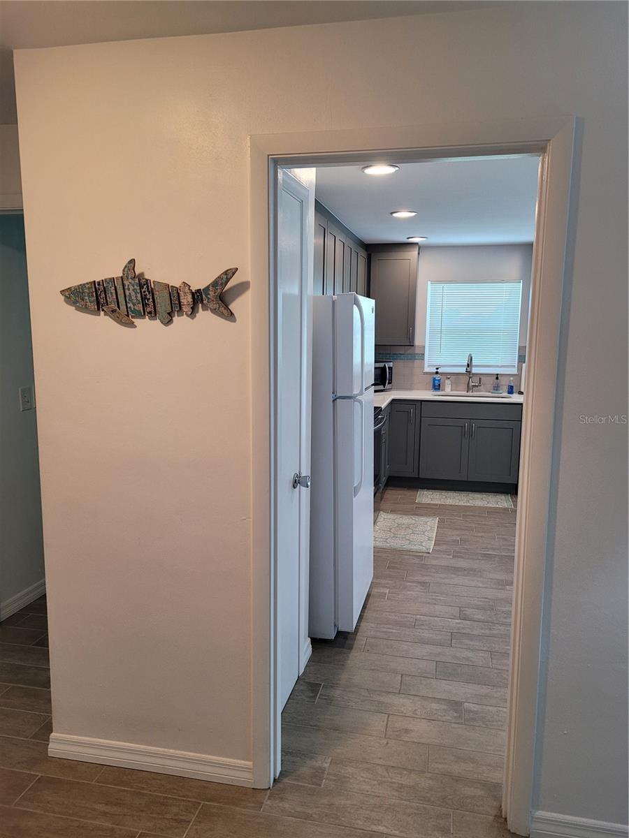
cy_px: 419
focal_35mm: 26
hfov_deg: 53.1
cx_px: 314
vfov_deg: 67.3
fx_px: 630
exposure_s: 1/120
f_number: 1.8
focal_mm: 5.4
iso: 200
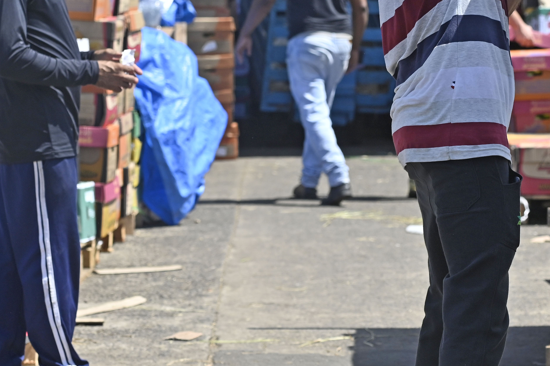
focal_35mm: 203
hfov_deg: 10.1
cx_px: 452
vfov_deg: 6.8
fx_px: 3101
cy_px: 142
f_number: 5.6
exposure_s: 1/1250
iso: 250
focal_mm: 85
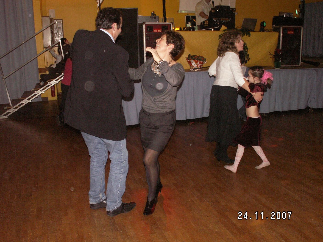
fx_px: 327
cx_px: 162
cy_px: 121
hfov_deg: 52.6
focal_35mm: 35
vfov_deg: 40.7
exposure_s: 1/40
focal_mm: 5.86
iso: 160
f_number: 2.8
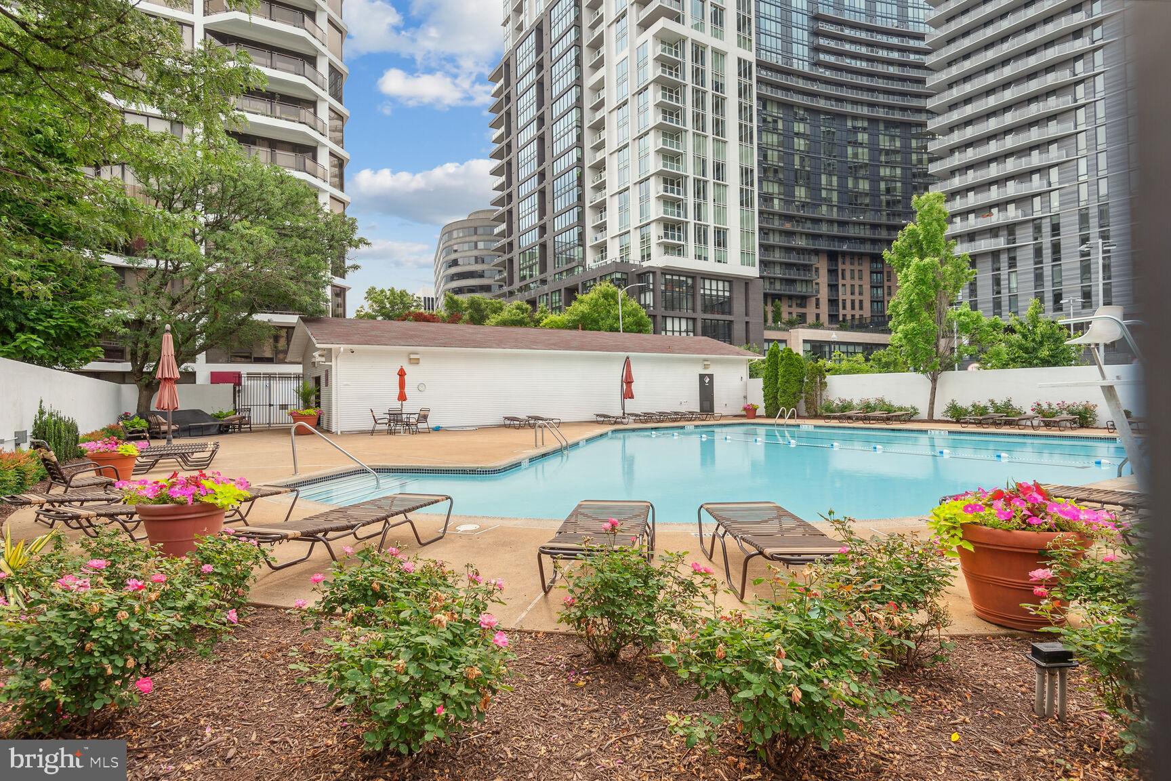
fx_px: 618
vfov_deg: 64.6
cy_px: 390
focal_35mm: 19
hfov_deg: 86.9
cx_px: 586
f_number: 8
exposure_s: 1/250
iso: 200
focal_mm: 19
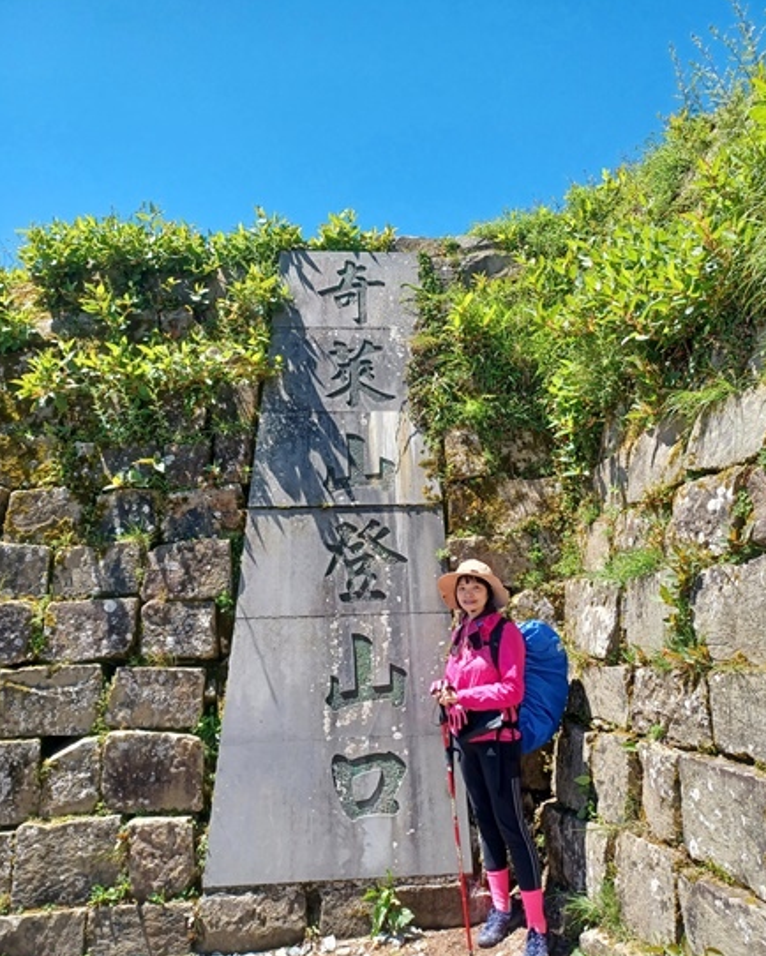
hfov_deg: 53.2
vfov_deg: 64.0
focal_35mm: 27
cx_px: 383
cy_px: 513
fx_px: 765
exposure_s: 1/184
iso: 32
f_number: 1.8
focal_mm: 4.6
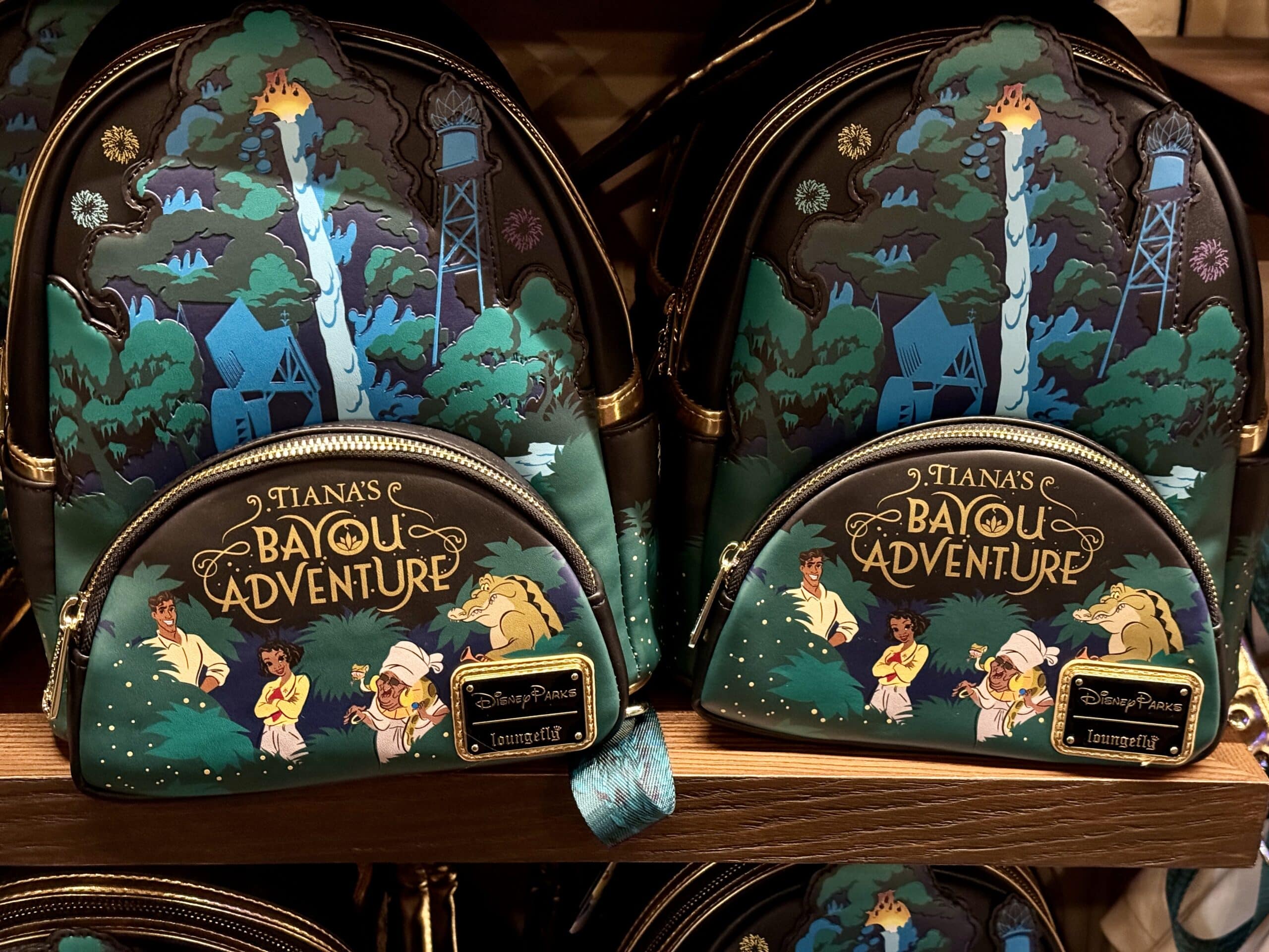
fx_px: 1760
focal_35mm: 48
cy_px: 476
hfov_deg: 39.7
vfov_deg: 30.3
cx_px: 634
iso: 800
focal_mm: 6.76
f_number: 1.78
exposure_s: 1/24
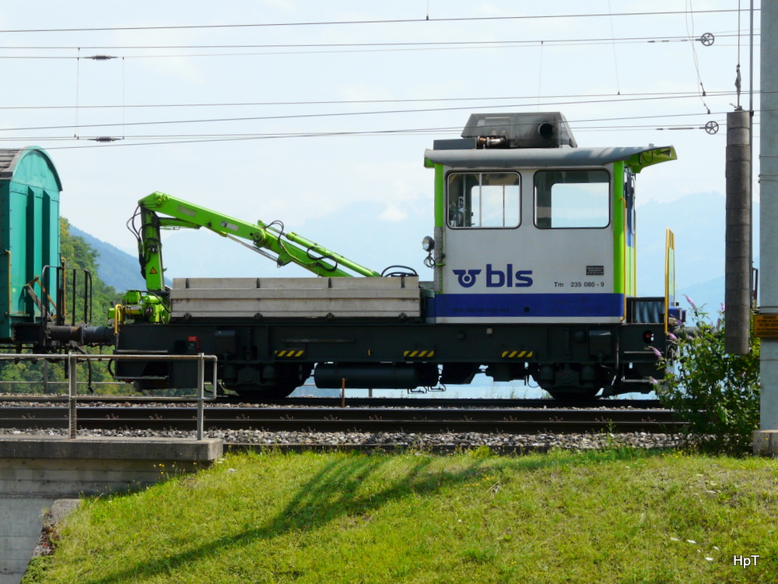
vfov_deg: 16.6
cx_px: 389
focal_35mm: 89
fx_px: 2000
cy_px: 292
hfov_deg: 22.0
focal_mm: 14.7
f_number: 5.6
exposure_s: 1/320
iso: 100
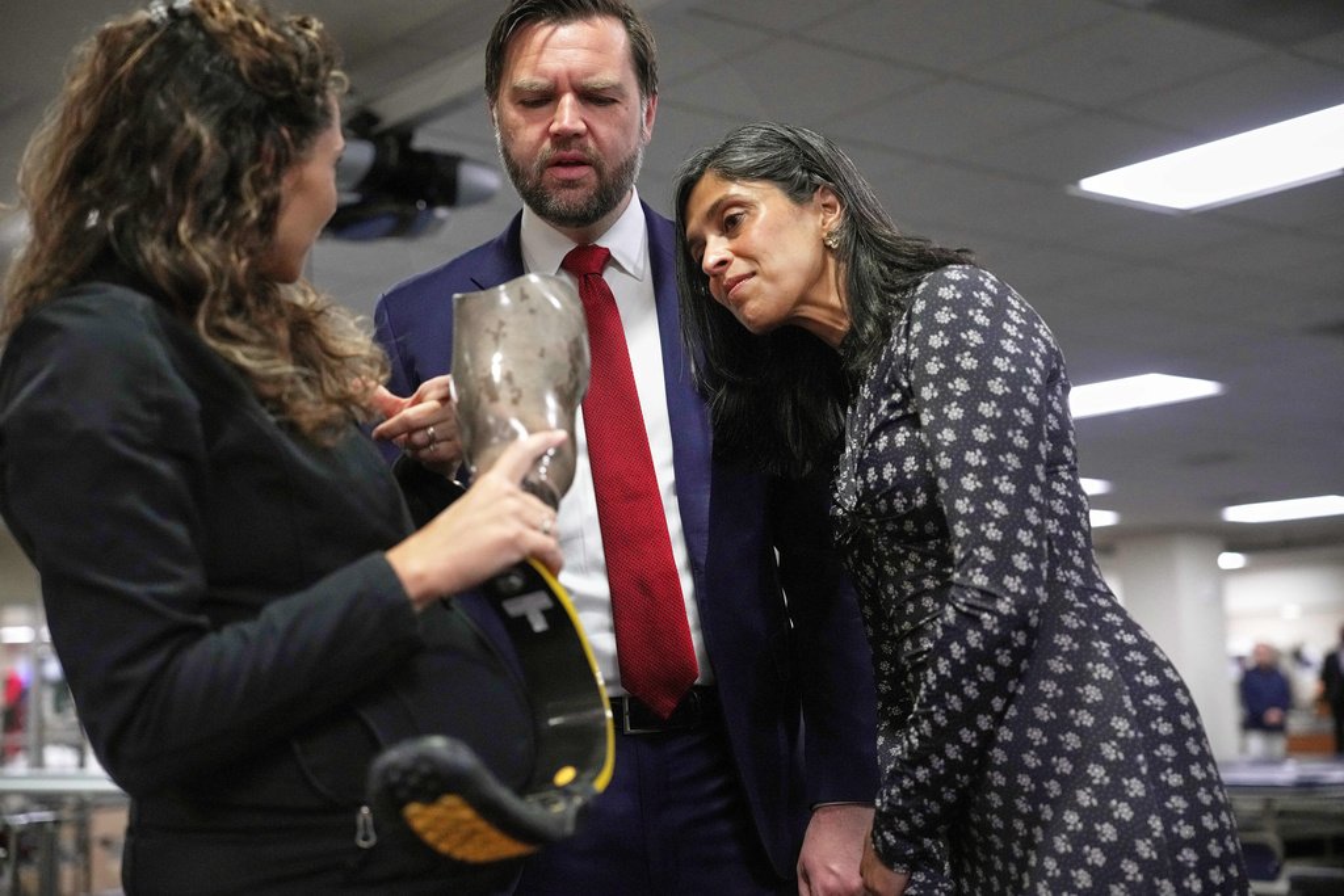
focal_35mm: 54
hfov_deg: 36.9
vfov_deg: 25.1
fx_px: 2016
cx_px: 672
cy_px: 448
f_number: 2.8
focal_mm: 54
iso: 4000
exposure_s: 1/500
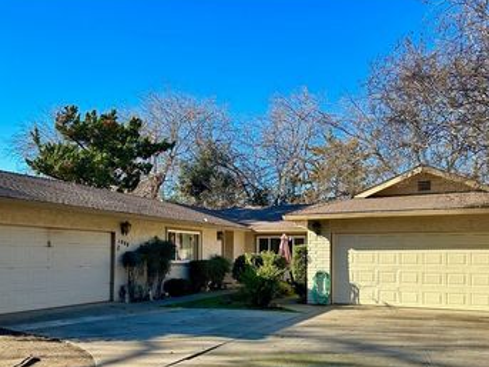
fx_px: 494
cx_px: 231
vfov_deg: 40.1
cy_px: 252
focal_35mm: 35
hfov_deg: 52.6
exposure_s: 1/1880
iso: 80
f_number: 1.78
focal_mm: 6.86
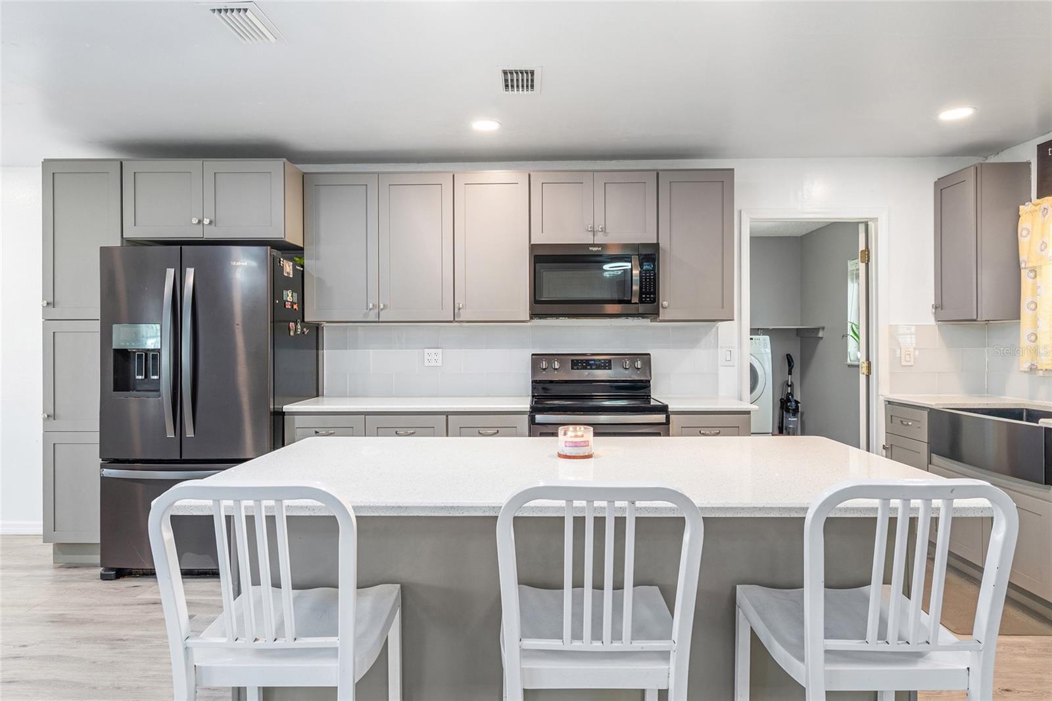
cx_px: 526
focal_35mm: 22
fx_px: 643
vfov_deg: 57.2
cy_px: 350
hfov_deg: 78.6
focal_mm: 22
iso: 250
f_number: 9
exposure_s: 1/2.5
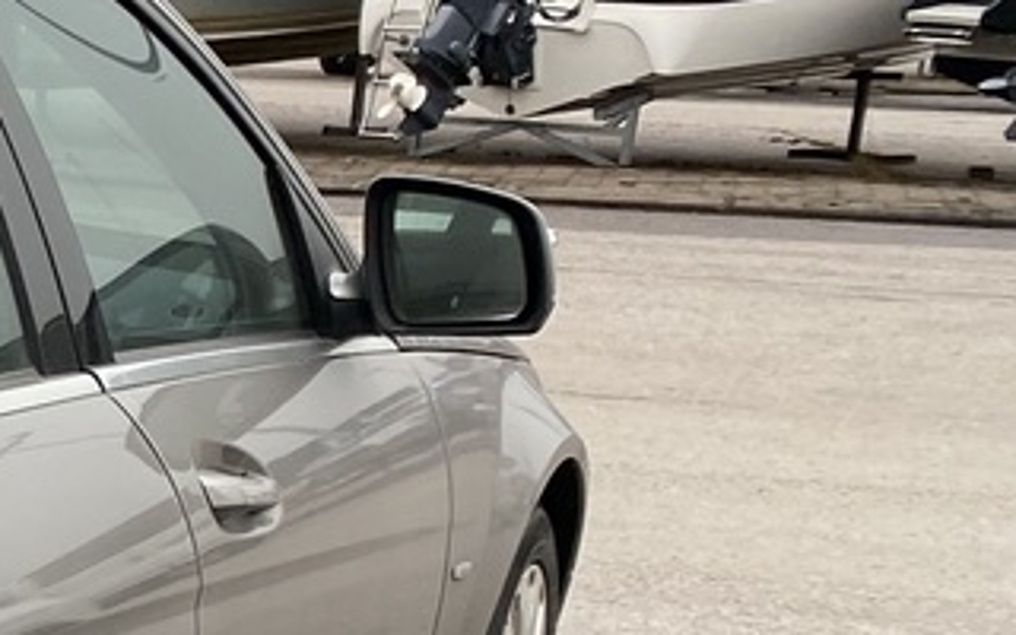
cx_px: -1232
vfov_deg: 10.2
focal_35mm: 124
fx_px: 3433
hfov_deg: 13.5
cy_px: 952
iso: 32
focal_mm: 4.25
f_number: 1.8
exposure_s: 1/412
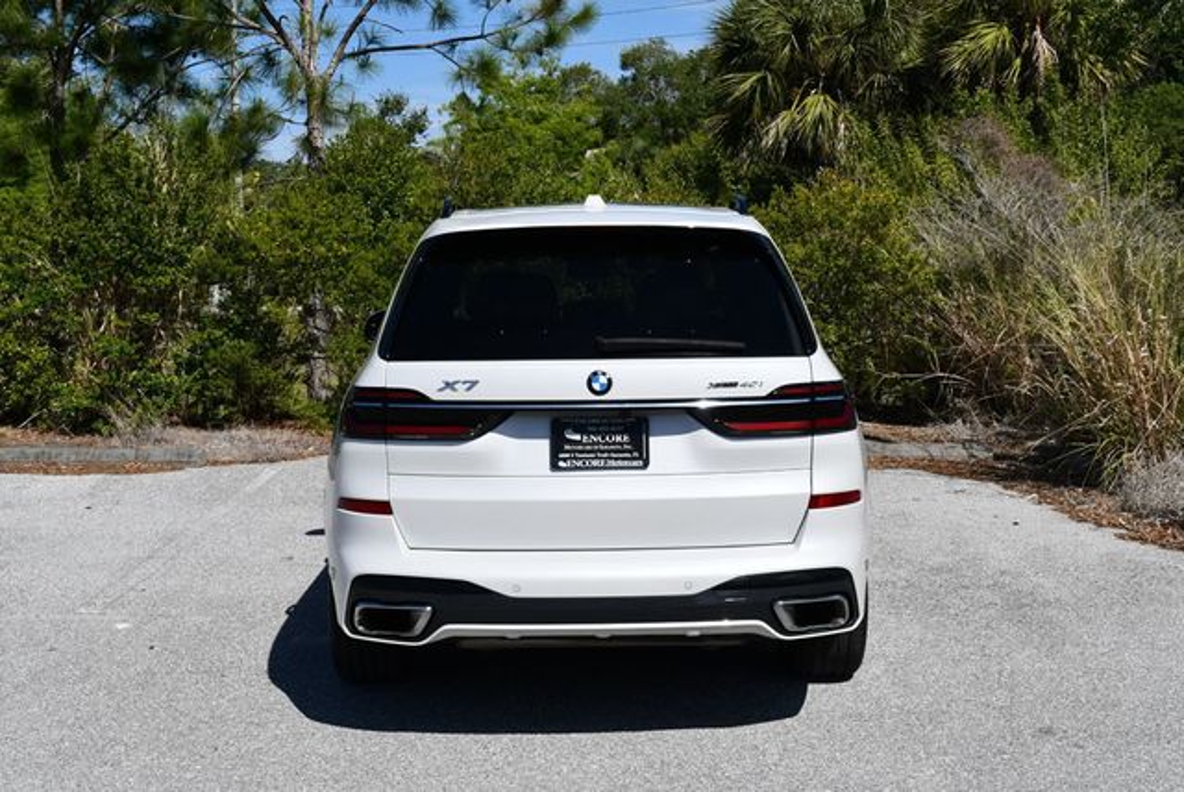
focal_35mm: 52
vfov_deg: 26.0
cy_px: 396
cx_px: 592
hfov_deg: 38.2
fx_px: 1712
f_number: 9
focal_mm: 26
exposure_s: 1/320
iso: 100
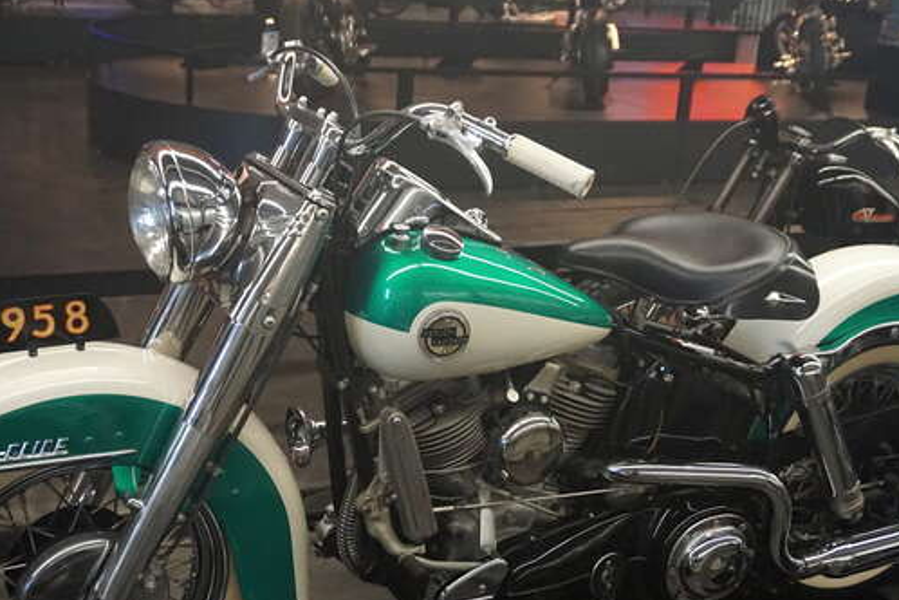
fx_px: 1323
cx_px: 459
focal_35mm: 53
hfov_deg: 37.5
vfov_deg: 25.5
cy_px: 357
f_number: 4
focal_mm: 22
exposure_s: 1/100
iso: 3200
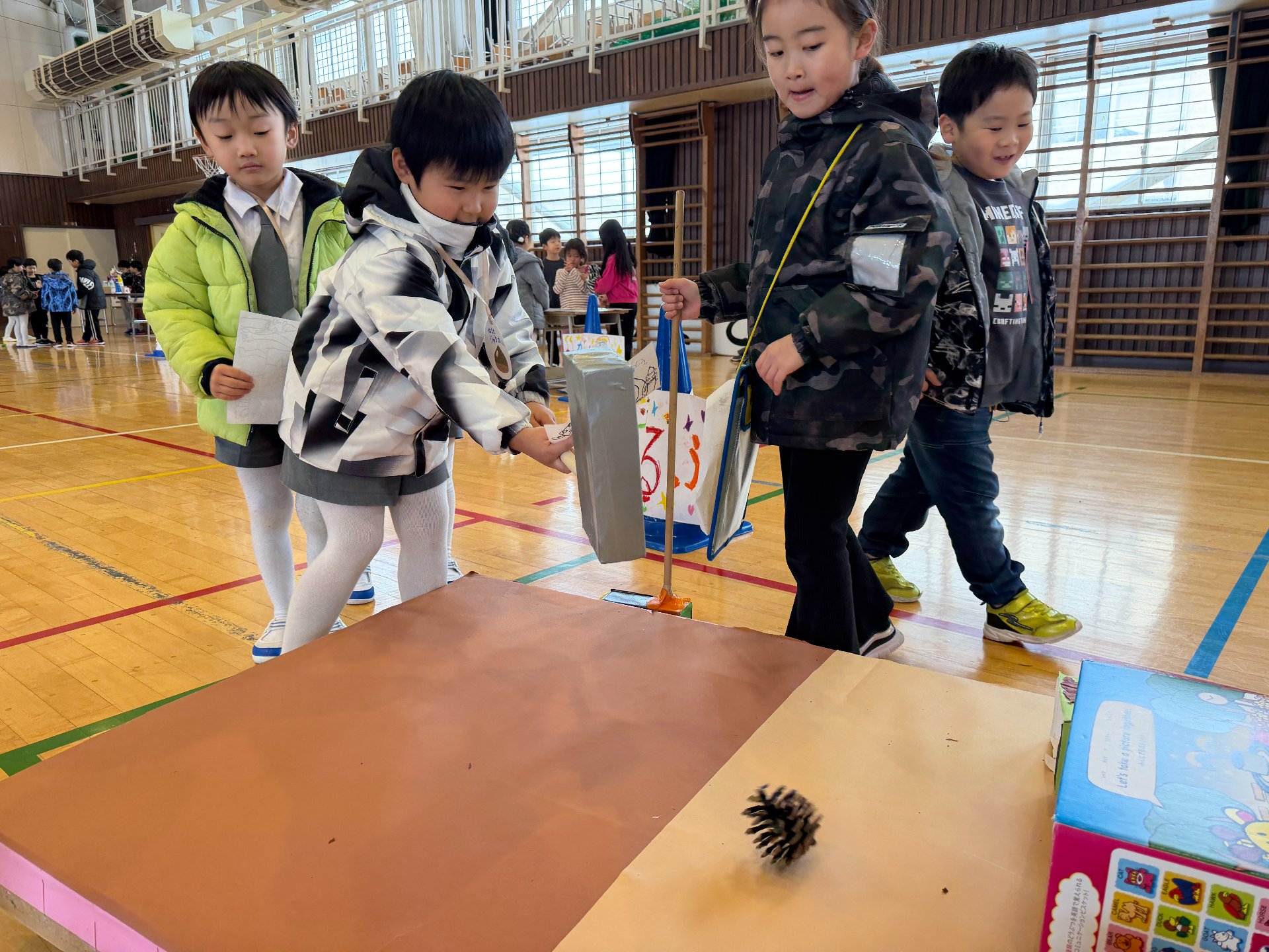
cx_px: 634
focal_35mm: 24
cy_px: 476
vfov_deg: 56.8
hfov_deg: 71.6
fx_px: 880
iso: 100
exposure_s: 1/100
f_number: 1.78
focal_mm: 6.76
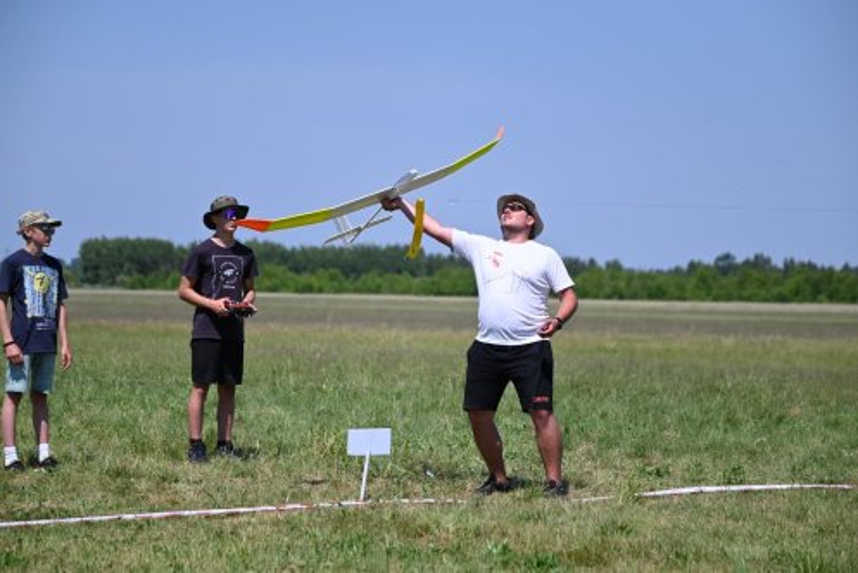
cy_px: 286
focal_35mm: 145
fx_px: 3458
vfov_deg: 9.5
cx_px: 429
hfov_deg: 14.1
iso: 320
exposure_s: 1/3200
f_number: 5
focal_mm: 145
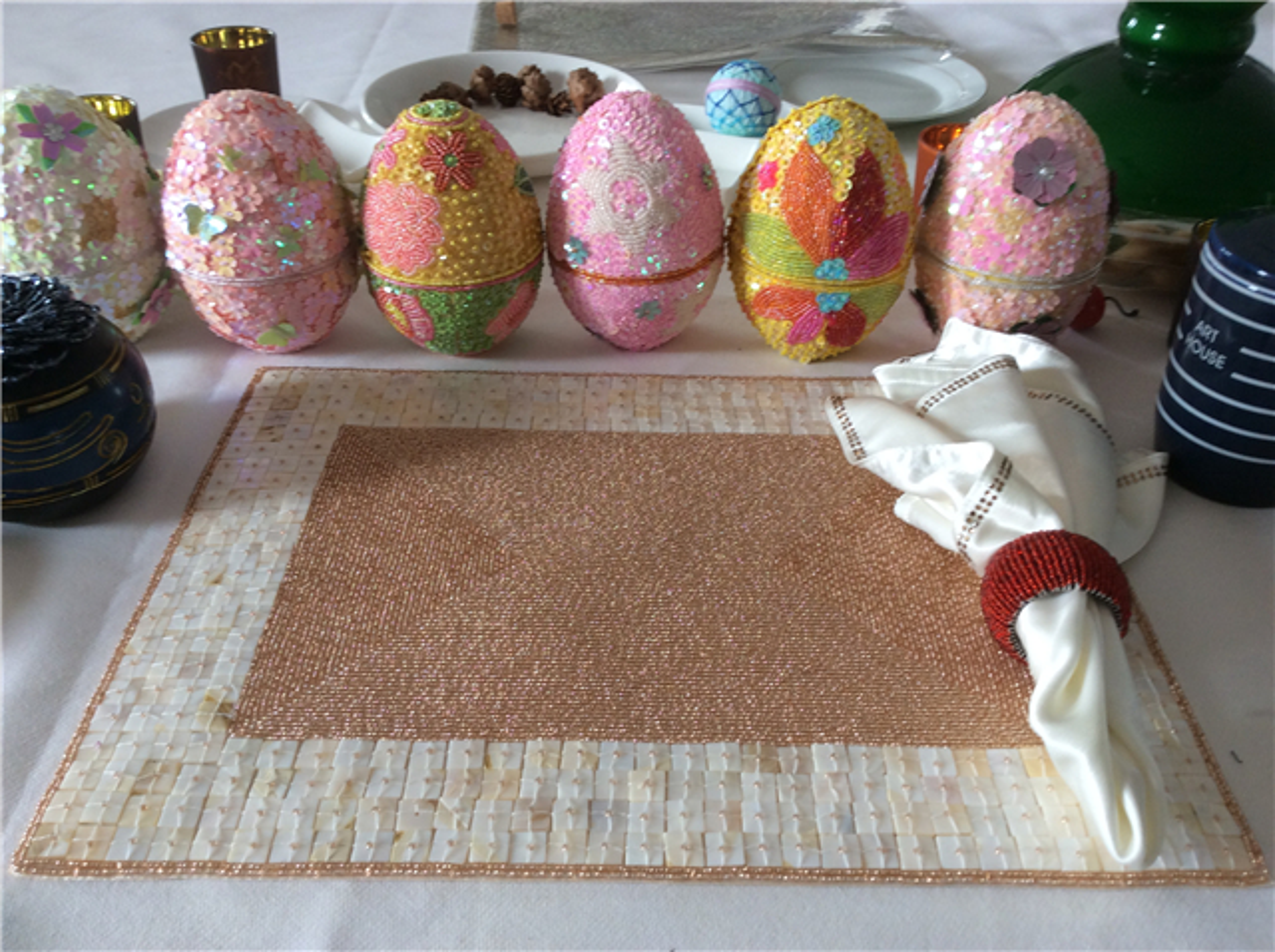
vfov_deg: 44.1
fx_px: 1177
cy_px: 476
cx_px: 638
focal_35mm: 32
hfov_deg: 56.9
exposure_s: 1/33
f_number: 2.4
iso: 32
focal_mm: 3.3
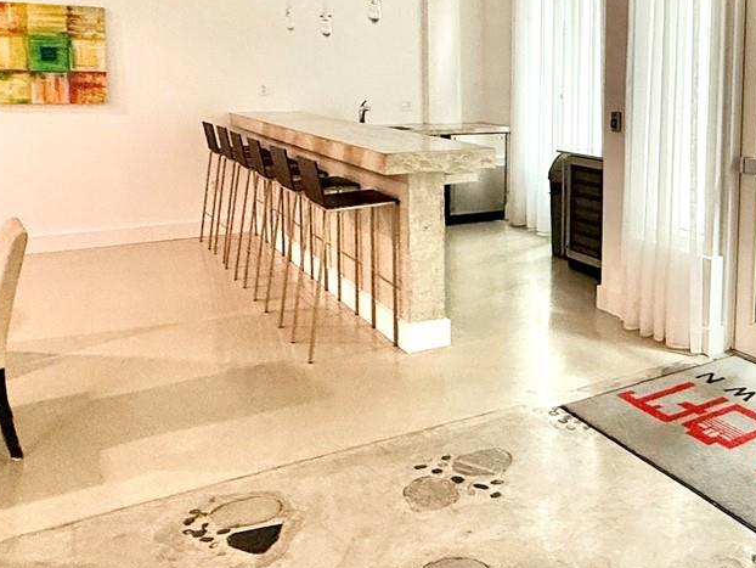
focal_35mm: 36
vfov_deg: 38.8
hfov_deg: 49.3
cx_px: 568
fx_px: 787
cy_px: 153
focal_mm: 2.22
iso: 320
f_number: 2.2
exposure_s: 1/60
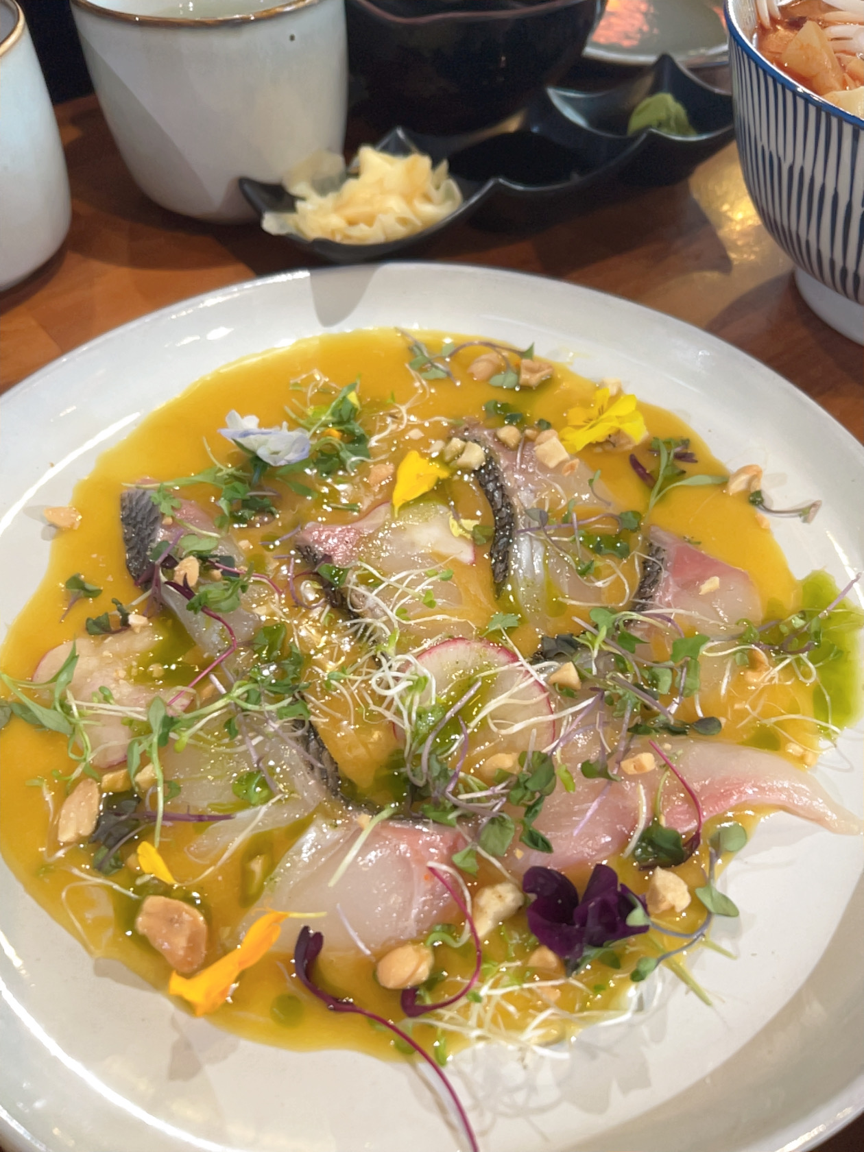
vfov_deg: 67.3
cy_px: 576
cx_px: 432
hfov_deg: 53.1
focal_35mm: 26
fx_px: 865
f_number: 1.5
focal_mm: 5.7
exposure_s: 1/60
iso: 160
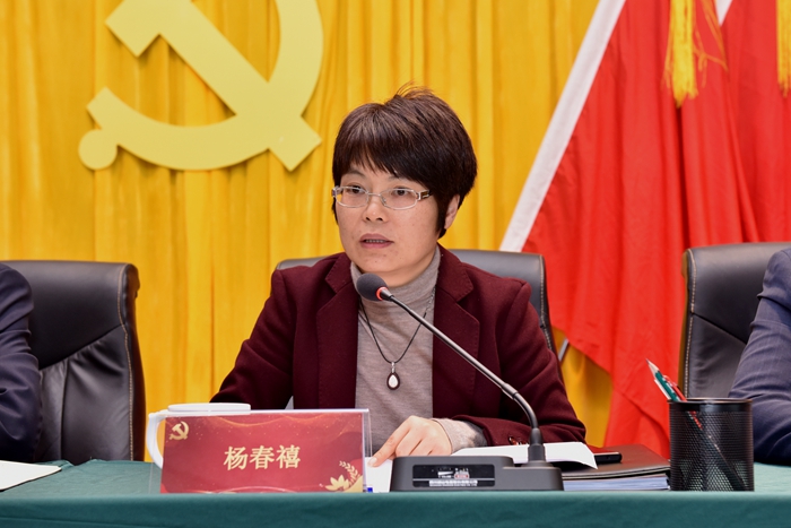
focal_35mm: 48
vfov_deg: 28.1
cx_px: 396
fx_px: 1055
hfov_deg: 41.1
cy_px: 264
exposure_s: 1/60
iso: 1000
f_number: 5
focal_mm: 48
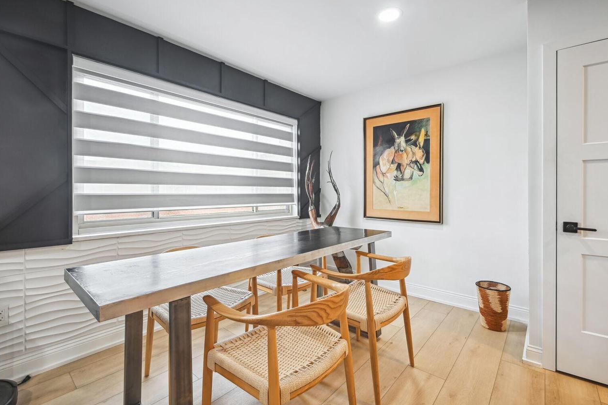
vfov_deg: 73.7
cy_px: 205
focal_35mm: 16
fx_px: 270
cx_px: 298
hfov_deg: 96.7
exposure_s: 1/15
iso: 200
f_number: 9
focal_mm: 14
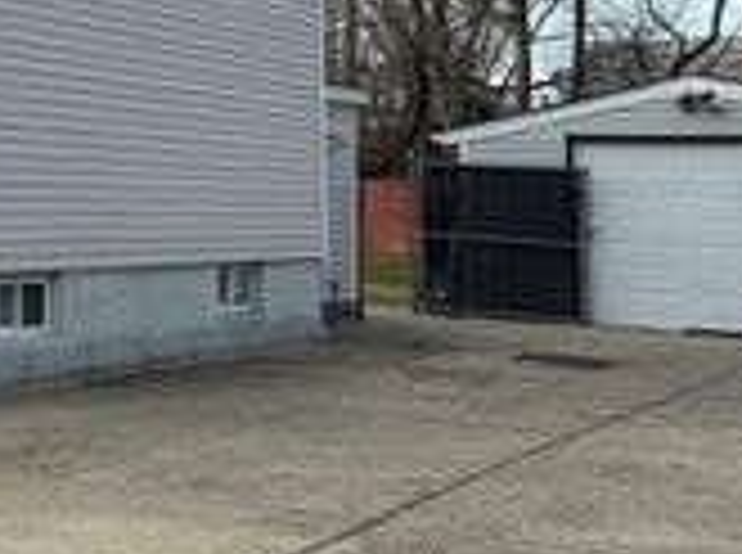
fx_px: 1690
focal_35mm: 79
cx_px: -153
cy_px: -25
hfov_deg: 22.7
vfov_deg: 18.0
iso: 50
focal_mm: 5.7
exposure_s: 1/2915
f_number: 1.5
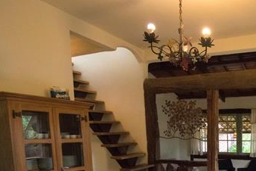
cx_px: 238
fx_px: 220
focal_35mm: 31
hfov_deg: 51.9
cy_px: 165
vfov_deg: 38.3
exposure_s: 1/100
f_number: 6.3
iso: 1600
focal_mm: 10
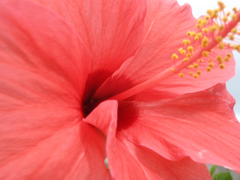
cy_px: 90
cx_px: 120
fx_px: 250
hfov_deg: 51.4
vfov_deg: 39.7
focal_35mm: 36
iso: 64
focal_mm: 6.53
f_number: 5
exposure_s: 1/80
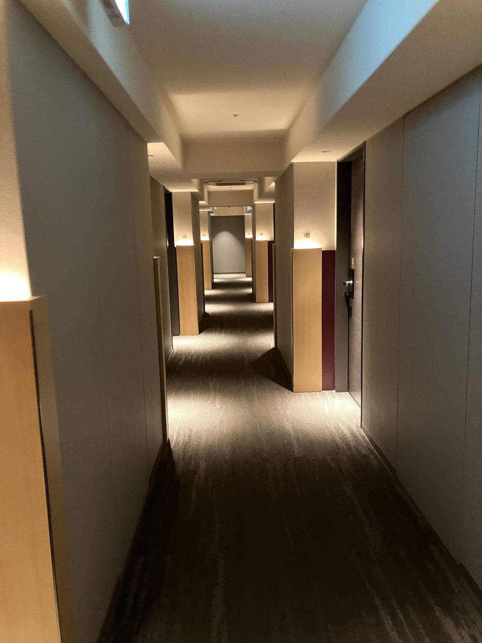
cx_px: 241
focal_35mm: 28
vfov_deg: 63.4
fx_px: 520
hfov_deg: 49.7
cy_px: 322
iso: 640
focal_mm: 3.99
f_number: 1.8
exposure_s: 1/30
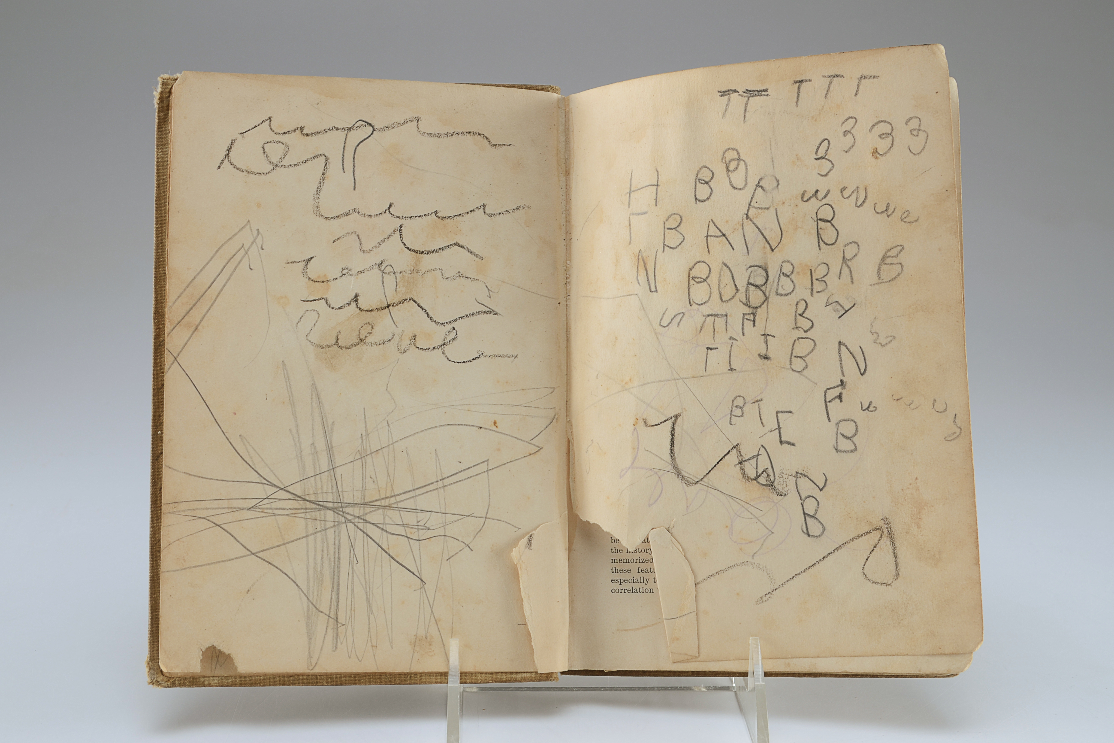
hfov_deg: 37.2
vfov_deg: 25.3
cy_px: 376
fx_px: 1656
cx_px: 564
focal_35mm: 54
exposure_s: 1/80
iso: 100
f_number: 11
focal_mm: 35
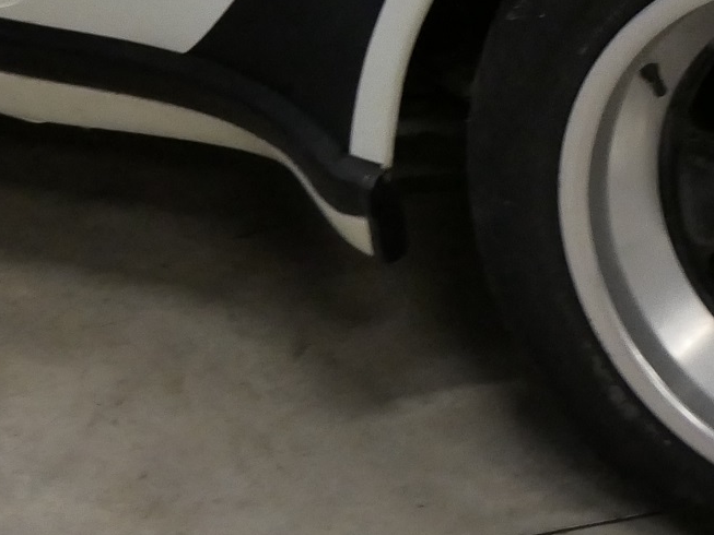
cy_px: -93
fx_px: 3033
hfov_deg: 13.2
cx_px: 793
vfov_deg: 10.0
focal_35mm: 147
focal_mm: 20
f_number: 4.1
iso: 1600
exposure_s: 1/125
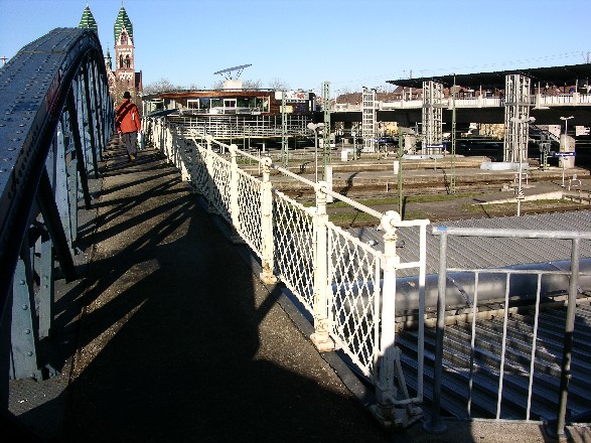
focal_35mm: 35
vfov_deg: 40.7
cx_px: 296
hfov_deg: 52.6
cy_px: 222
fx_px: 597
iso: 50
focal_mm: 8.9
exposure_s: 1/138
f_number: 8
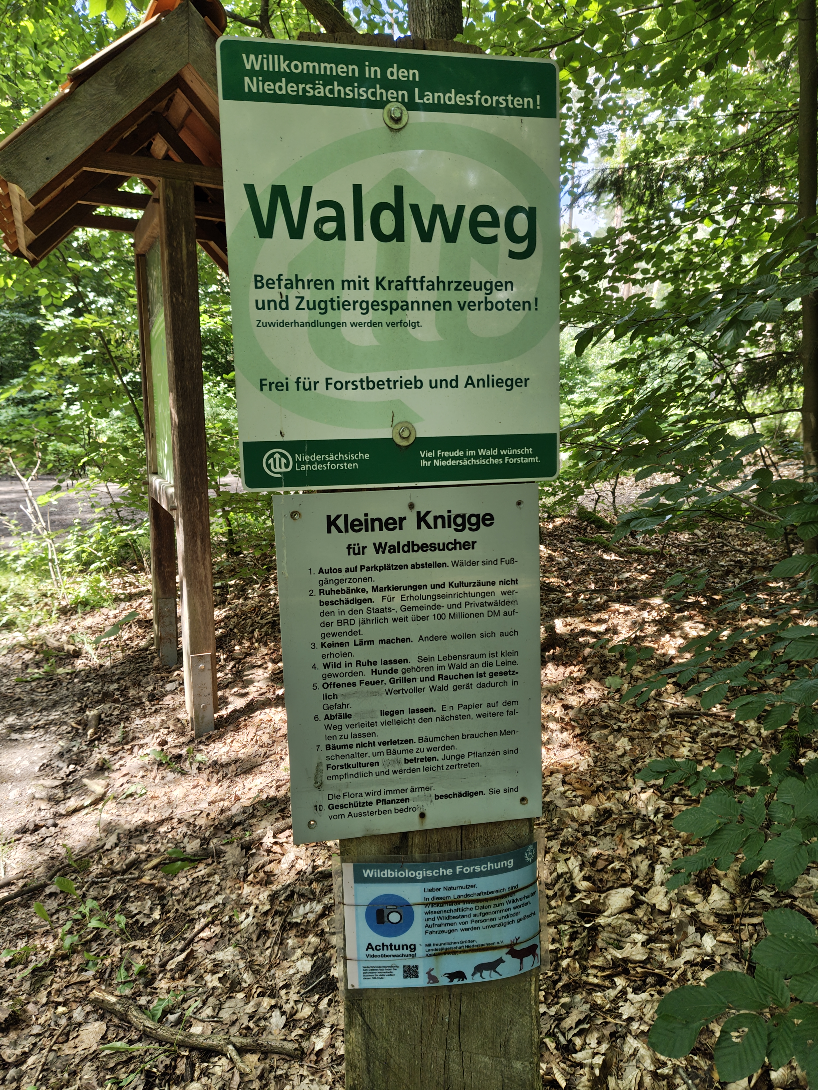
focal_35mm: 24
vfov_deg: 71.6
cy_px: 545
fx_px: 756
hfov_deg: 56.8
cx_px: 409
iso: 78
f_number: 1.88
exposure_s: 1/50
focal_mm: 5.56
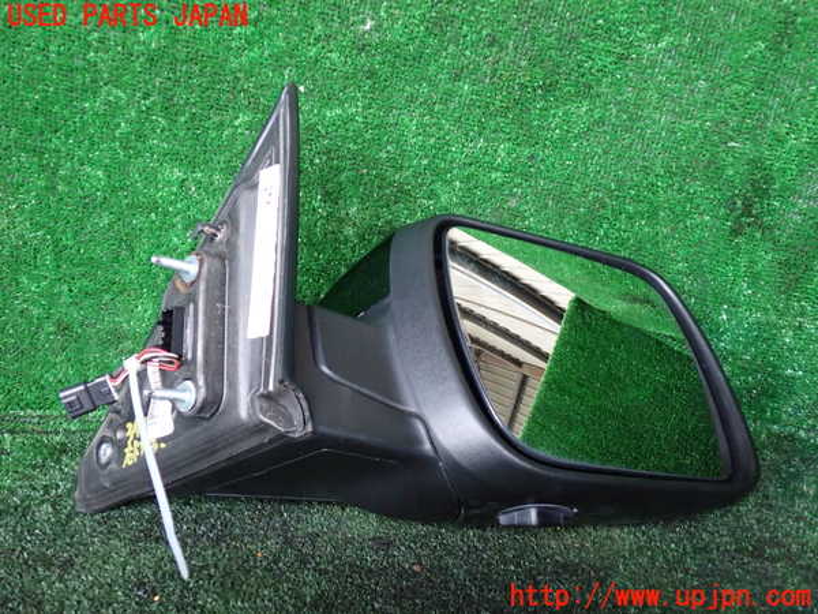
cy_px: 307
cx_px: 409
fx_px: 709
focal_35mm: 30
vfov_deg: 46.8
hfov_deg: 60.0
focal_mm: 5.4
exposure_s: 1/30
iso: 800
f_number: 2.3
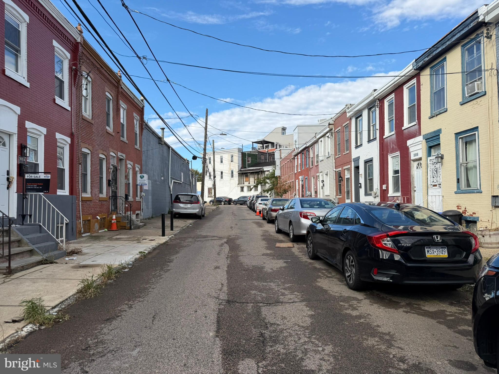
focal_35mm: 24
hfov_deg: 71.6
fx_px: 346
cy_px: 187
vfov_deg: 56.8
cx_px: 250
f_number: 1.78
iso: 80
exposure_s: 1/2907
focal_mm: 6.76
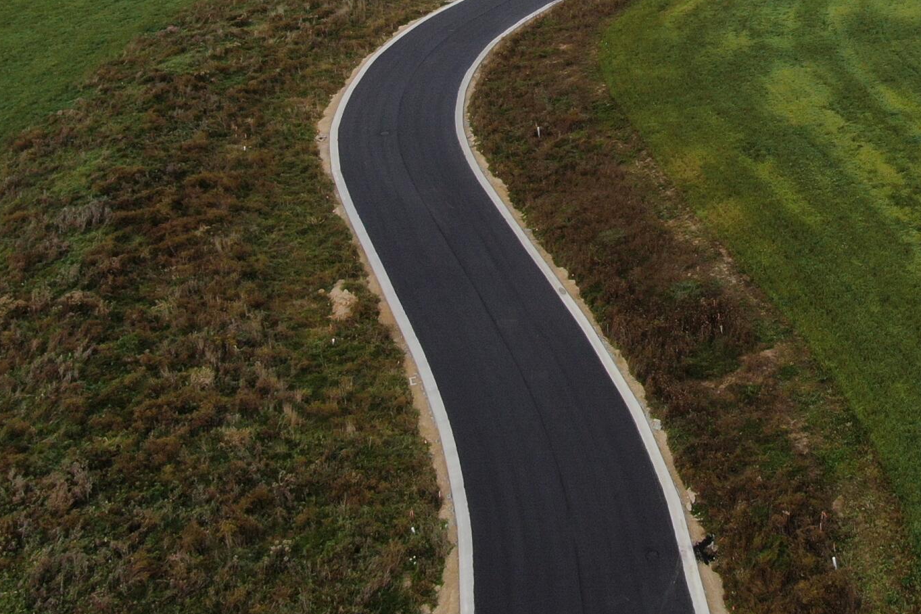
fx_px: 1407
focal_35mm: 55
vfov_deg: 23.6
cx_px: 726
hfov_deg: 35.2
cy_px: -1
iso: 100
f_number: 2.8
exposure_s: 1/1000
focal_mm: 4.39
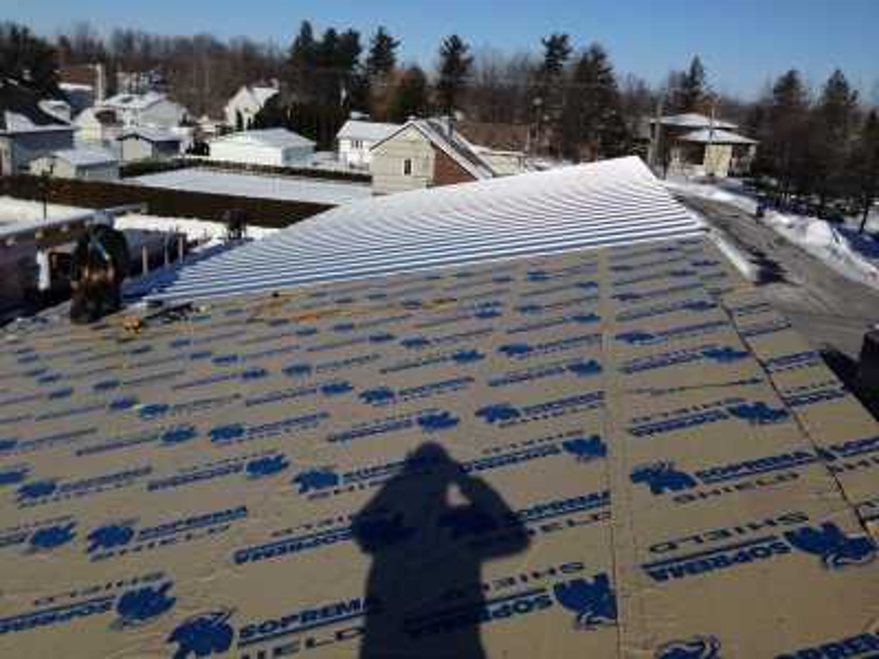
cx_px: 440
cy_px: 330
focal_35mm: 33
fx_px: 838
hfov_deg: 55.4
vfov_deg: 42.9
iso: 50
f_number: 2.4
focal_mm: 4.12
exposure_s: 1/5435
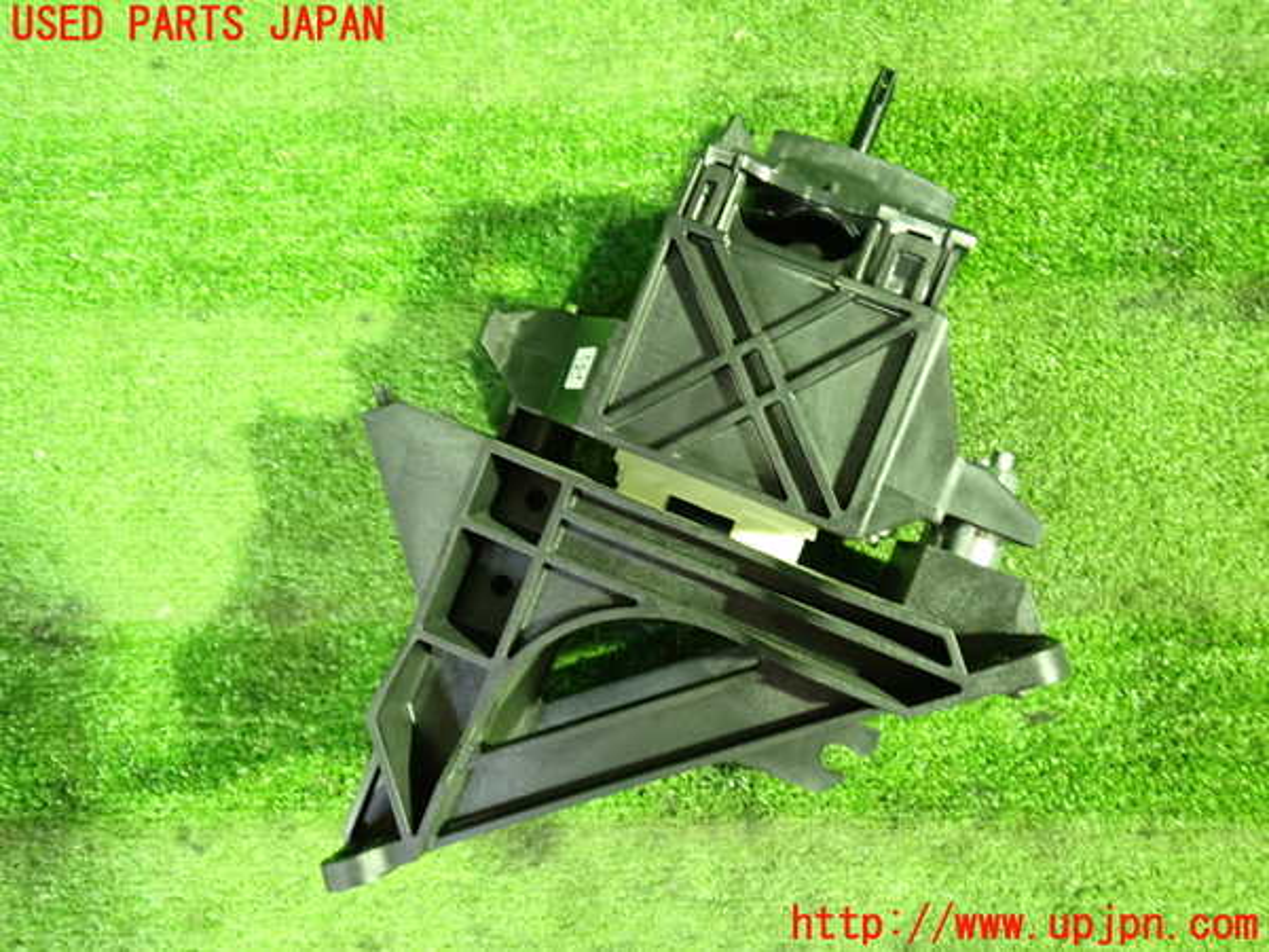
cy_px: 476
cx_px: 634
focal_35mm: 30
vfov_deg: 46.8
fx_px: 1100
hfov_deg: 60.0
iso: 800
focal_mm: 5.4
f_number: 2.3
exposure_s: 1/10
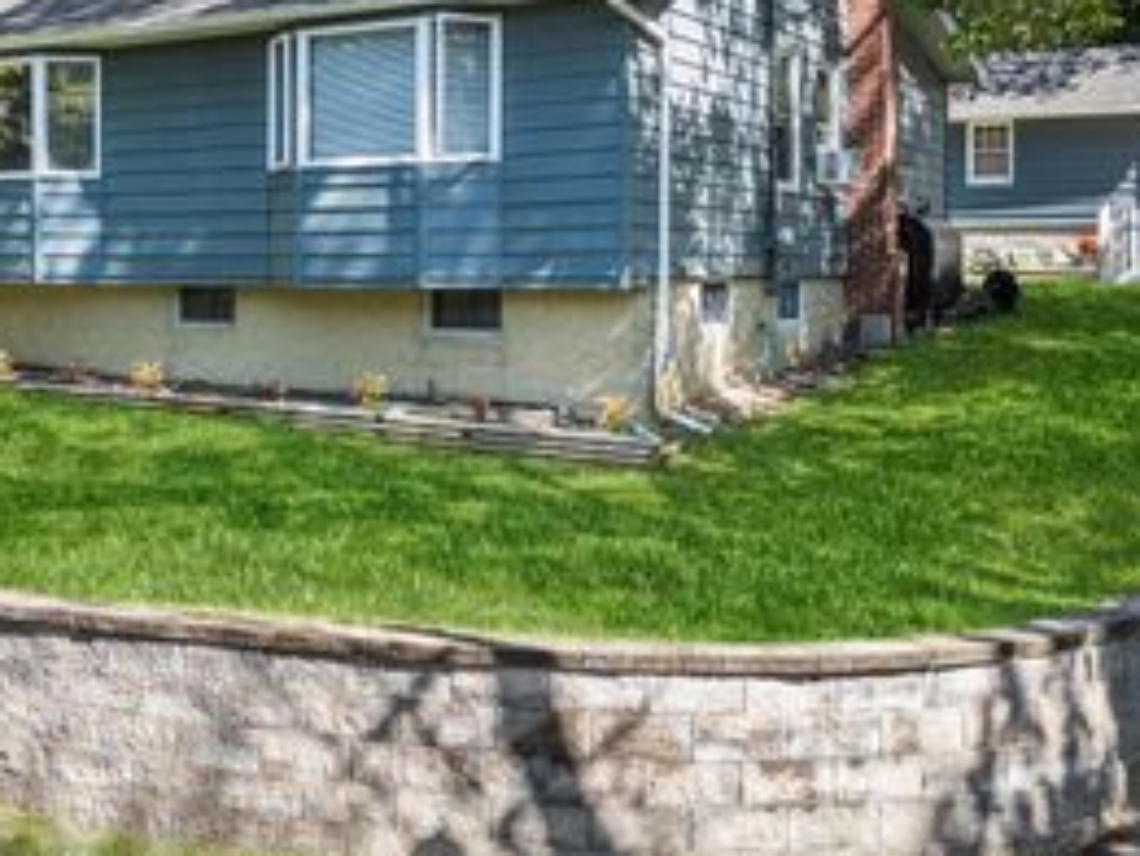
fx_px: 1516
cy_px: 343
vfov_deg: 31.5
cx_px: 301
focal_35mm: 46
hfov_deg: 40.2
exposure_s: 1/40
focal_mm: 6.72
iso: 100
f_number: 1.7
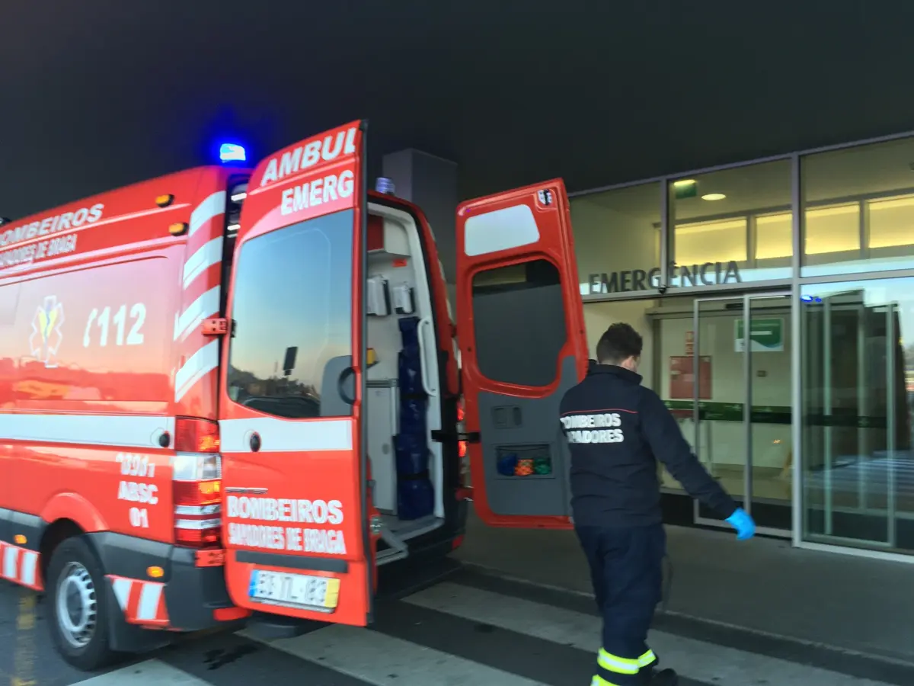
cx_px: 457
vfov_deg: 48.2
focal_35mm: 29
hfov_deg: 61.7
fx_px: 766
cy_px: 343
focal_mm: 4.15
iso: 32
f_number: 2.2
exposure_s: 1/100
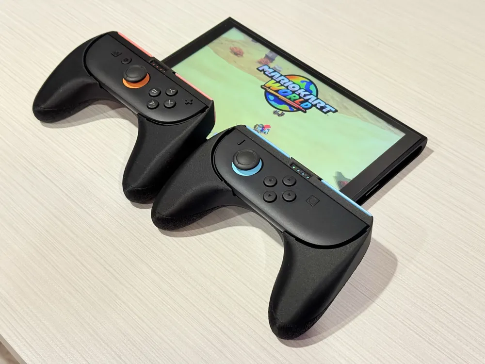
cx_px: 242
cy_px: 182
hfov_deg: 39.7
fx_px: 673
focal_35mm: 48
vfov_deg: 30.3
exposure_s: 1/60
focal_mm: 6.76
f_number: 1.78
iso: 160
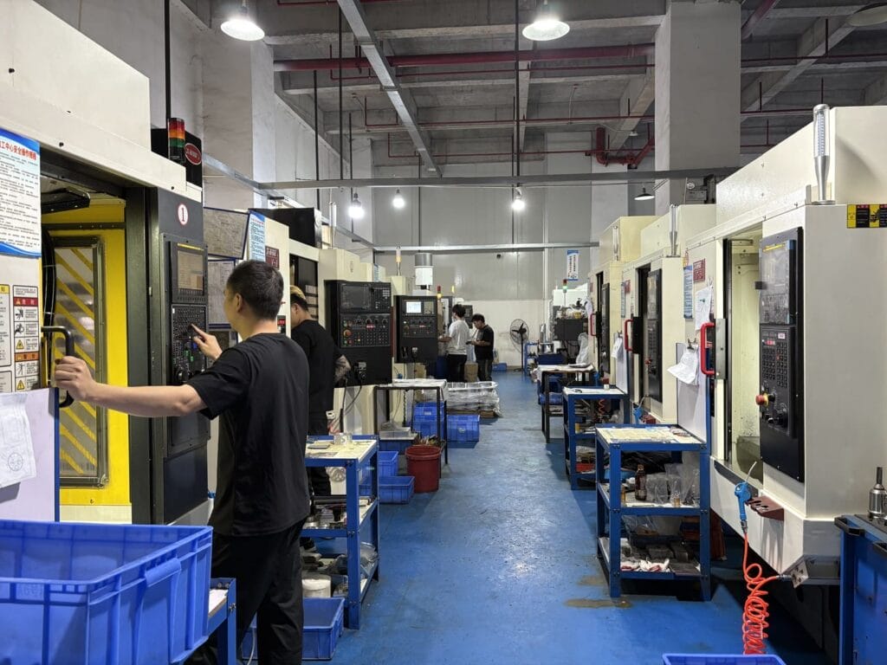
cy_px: 332
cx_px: 444
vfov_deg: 53.1
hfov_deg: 67.3
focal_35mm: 26
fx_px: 666
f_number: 1.6
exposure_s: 1/50
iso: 160
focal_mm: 5.96
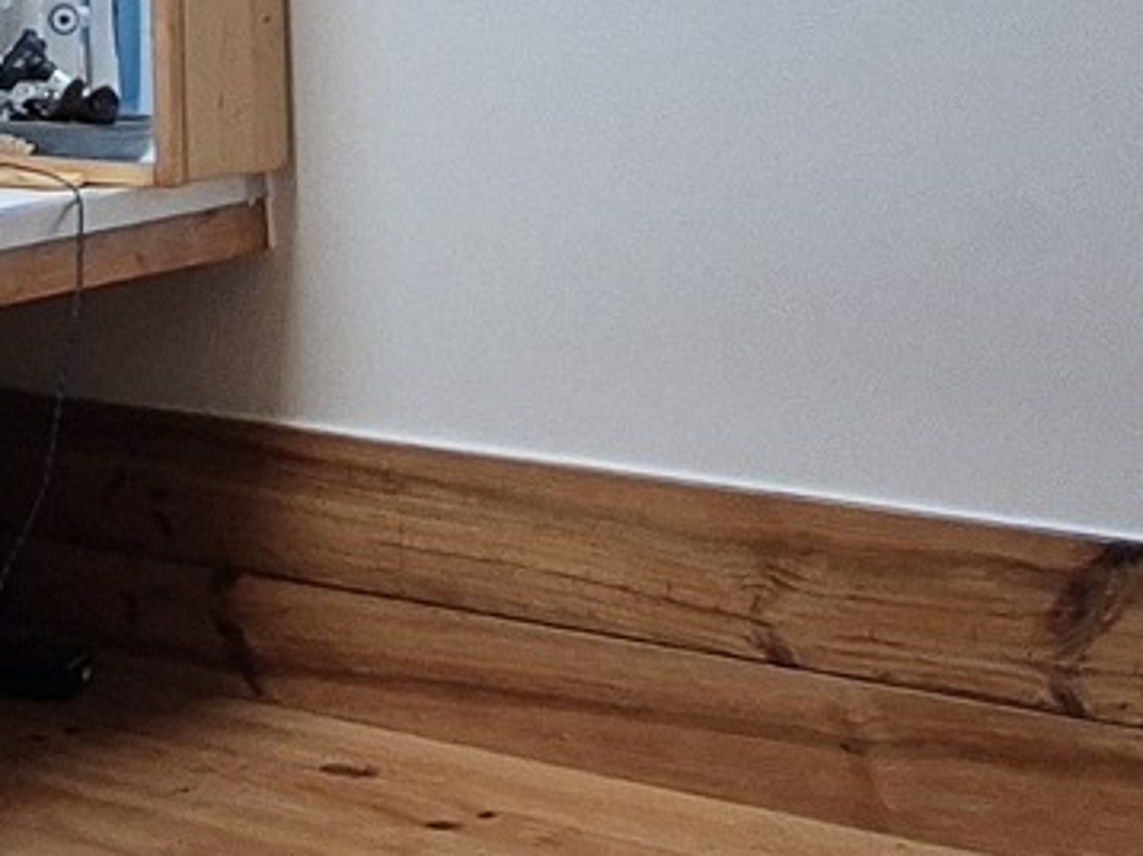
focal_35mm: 93
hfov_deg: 18.8
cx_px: -540
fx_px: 3069
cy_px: -118
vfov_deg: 15.4
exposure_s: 1/50
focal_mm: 2.2
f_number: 2.2
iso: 200
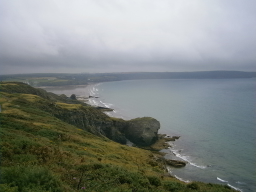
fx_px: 229
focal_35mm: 31
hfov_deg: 58.4
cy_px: 96
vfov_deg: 45.4
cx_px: 128
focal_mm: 5.5
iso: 80
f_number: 8.3
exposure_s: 1/250
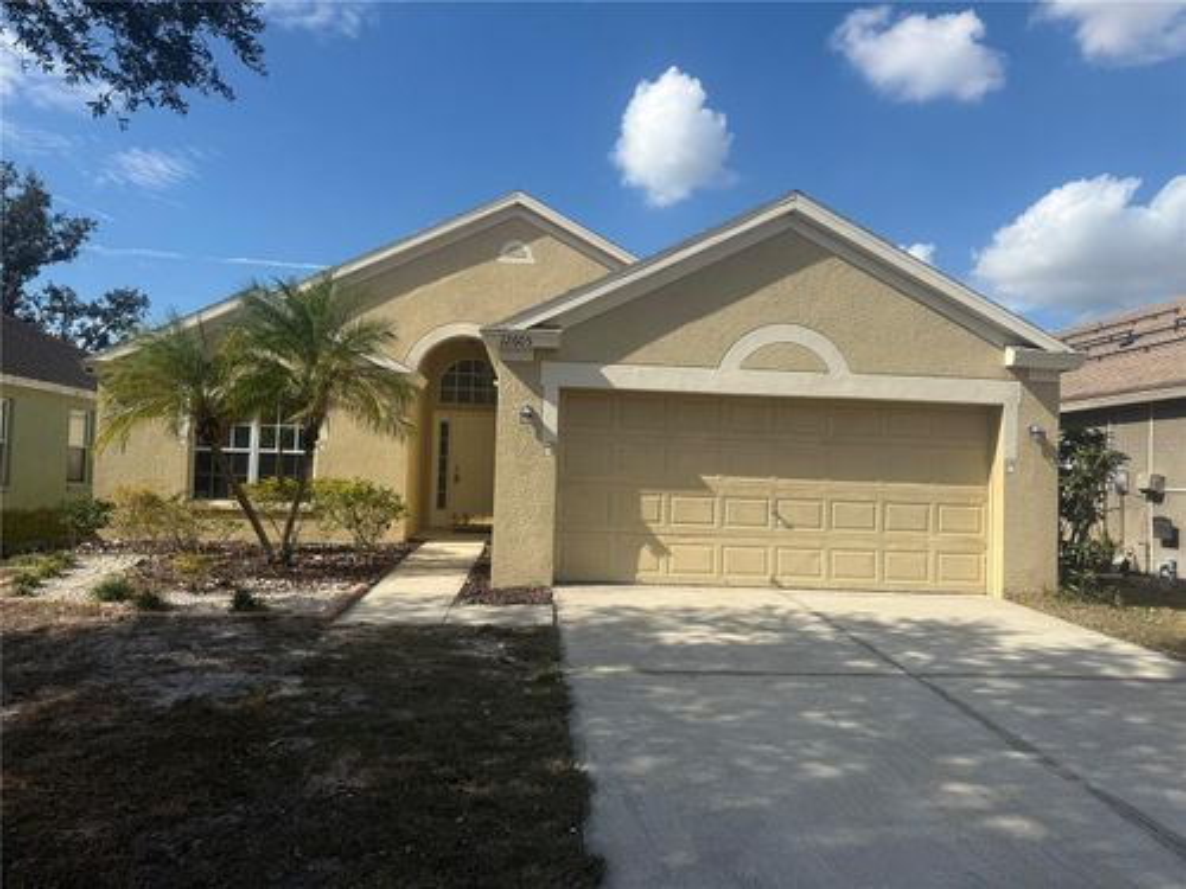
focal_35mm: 24
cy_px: 444
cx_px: 593
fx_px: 822
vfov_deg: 56.8
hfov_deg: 71.6
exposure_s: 1/5714
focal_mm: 6.76
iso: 80
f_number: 1.78
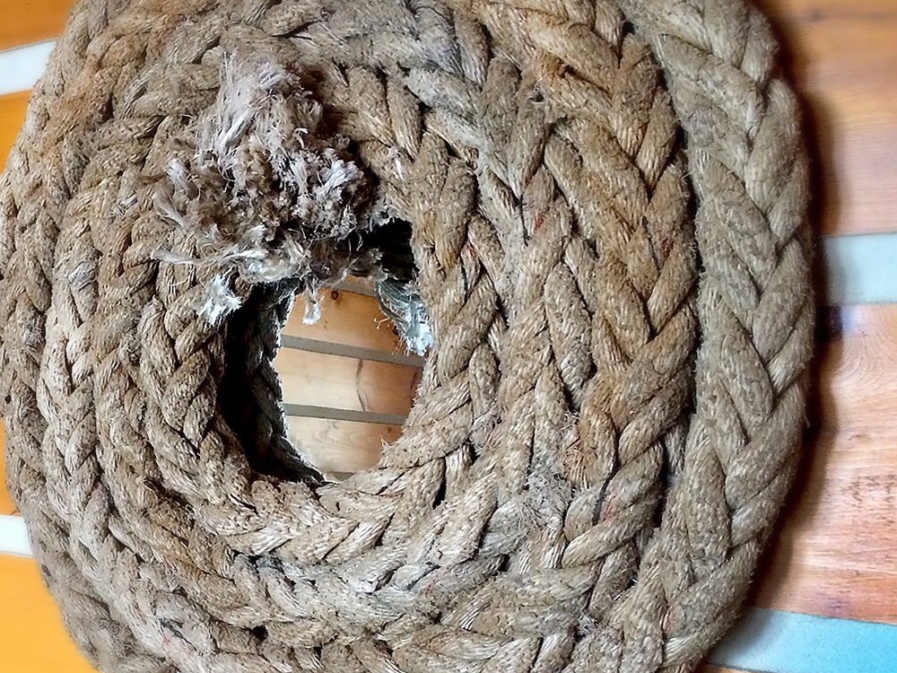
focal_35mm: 48
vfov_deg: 30.1
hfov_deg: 38.5
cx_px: 213
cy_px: 433
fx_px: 1244
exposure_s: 1/30
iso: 320
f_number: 2.2
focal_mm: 4.12
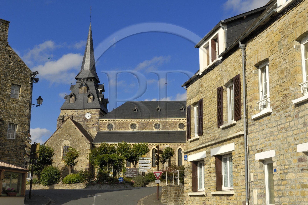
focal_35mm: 42
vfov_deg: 31.9
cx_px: 154
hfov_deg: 46.4
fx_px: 359
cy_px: 102
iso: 100
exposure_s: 1/160
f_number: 12
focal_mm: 28
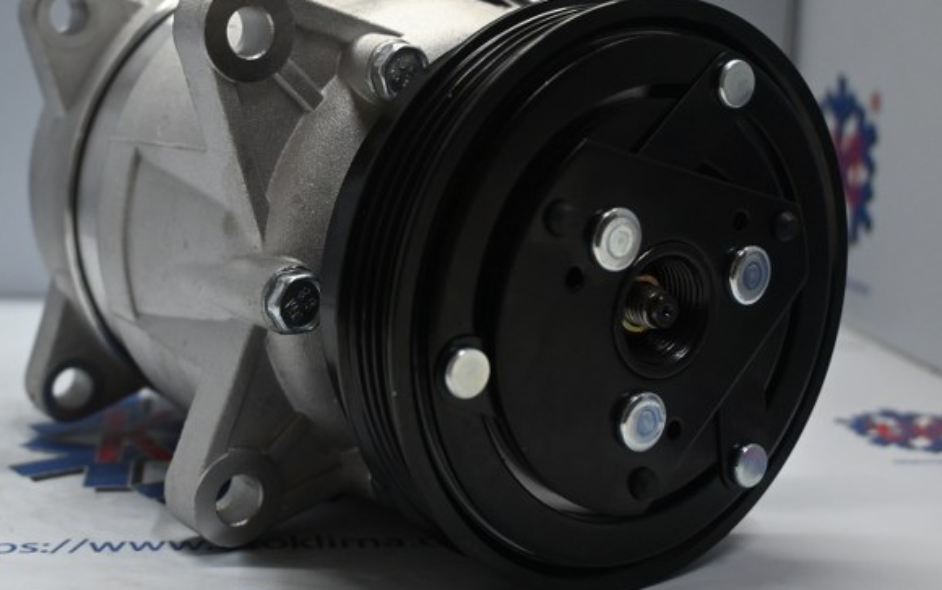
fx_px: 1354
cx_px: 326
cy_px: 196
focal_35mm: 53
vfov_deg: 24.5
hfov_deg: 38.0
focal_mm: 25
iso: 800
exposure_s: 1/125
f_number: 4.2
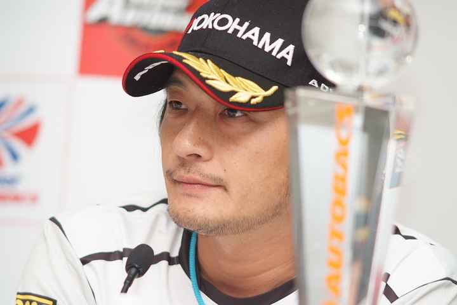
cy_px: 152
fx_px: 3427
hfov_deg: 7.6
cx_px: 228
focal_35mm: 270
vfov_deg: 5.1
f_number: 2.8
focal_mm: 180
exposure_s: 1/250
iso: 400
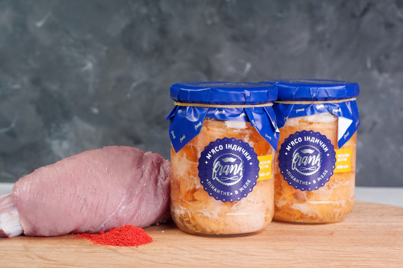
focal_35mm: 75
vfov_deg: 18.1
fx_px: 838
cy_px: 134
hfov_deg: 27.0
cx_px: 202
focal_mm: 50
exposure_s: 1/160
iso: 200
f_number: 5
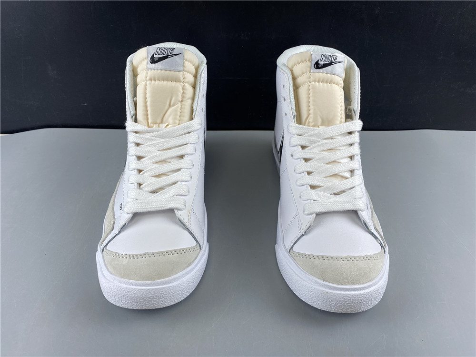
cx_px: 238
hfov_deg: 67.3
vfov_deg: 53.1
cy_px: 178
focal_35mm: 26
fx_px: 358
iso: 40
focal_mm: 4.25
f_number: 1.8
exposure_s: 1/100
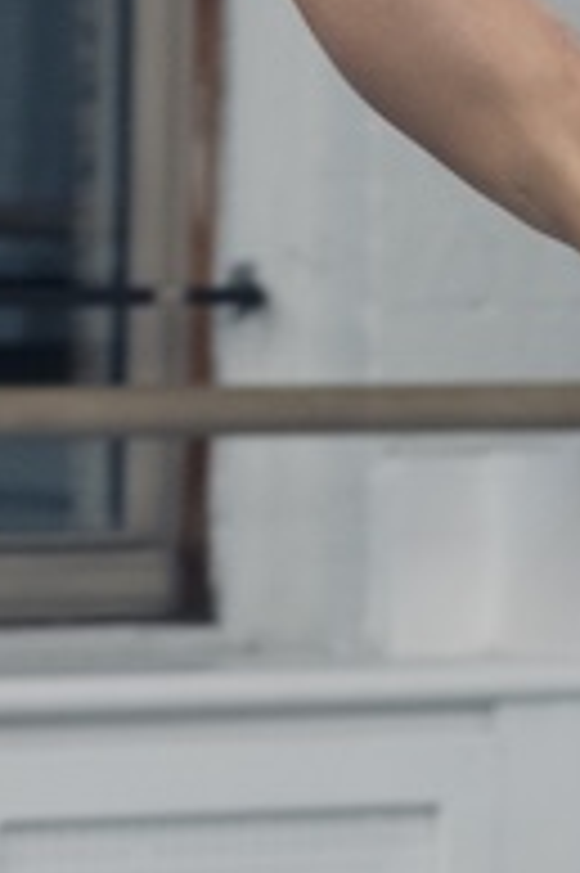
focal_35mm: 438
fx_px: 10603
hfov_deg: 3.1
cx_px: 874
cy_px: 405
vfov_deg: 4.7
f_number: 4.5
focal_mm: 85
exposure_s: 1/160
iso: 1000
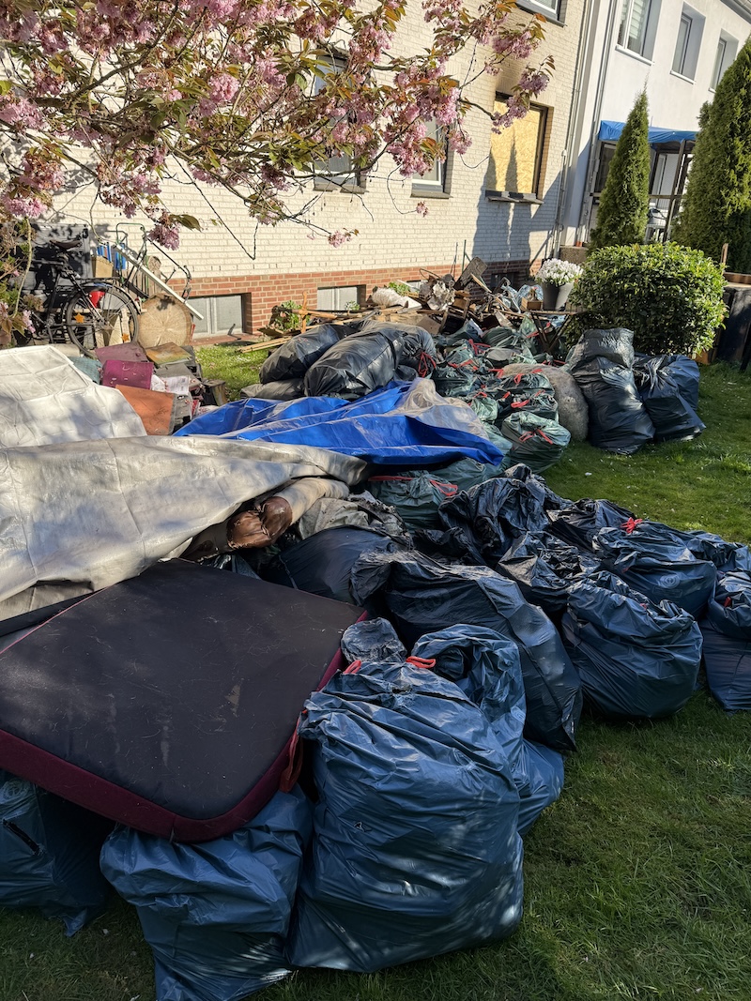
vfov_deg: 71.6
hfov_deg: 56.8
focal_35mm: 24
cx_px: 376
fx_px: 694
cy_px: 500
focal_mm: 6.76
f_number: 1.78
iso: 80
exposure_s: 1/898
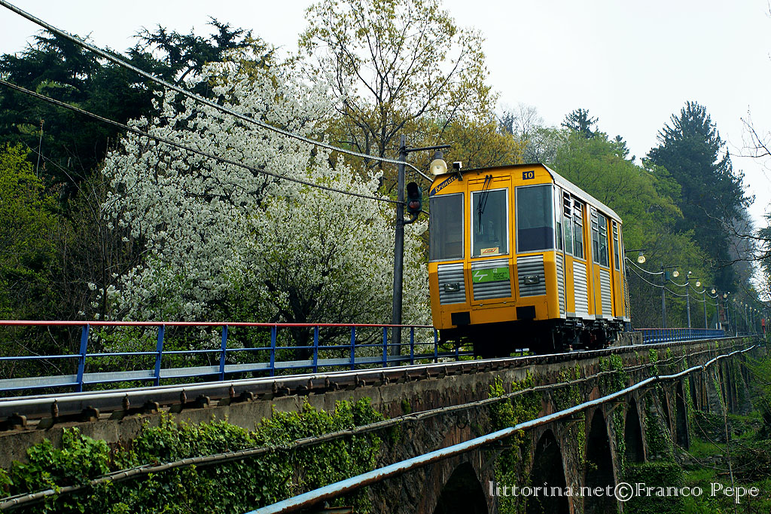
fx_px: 1766
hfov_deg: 24.6
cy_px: 257
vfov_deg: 16.5
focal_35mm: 82
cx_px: 386
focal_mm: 55
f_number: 9
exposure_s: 1/200
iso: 200
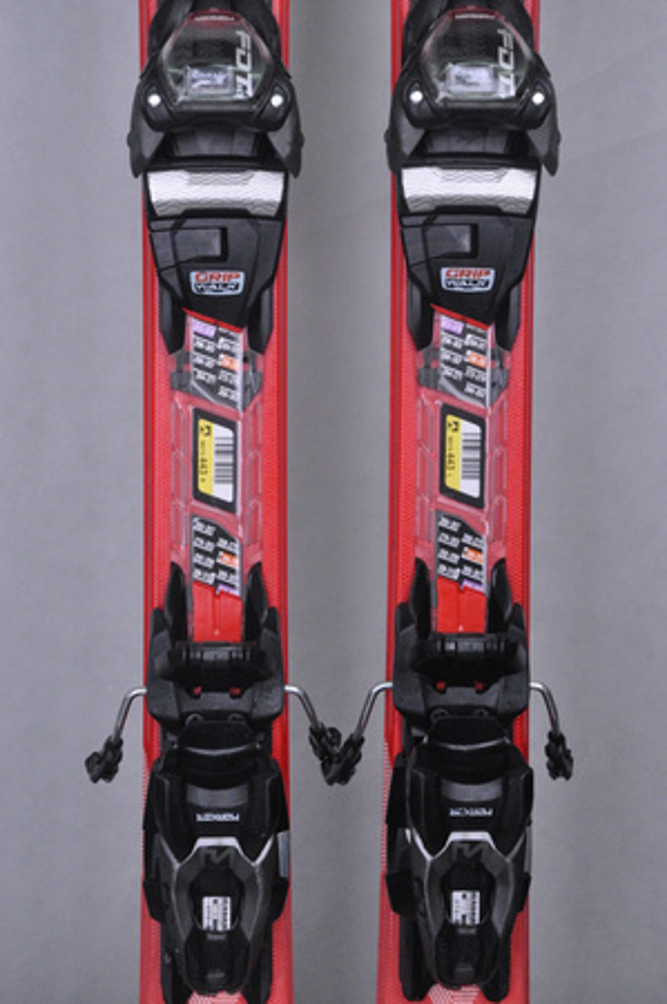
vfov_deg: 17.1
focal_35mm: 120
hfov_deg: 11.4
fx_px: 3342
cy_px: 502
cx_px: 334
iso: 3200
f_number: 9.5
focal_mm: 80
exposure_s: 1/125
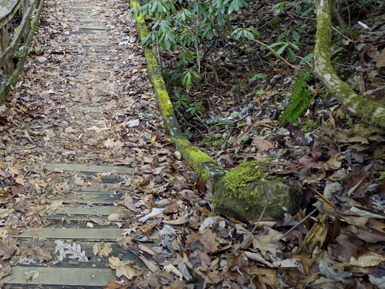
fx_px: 356
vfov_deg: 42.8
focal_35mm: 32
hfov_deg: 50.5
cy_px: 73
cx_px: 40
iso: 250
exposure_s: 1/61
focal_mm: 2.22
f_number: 2.2
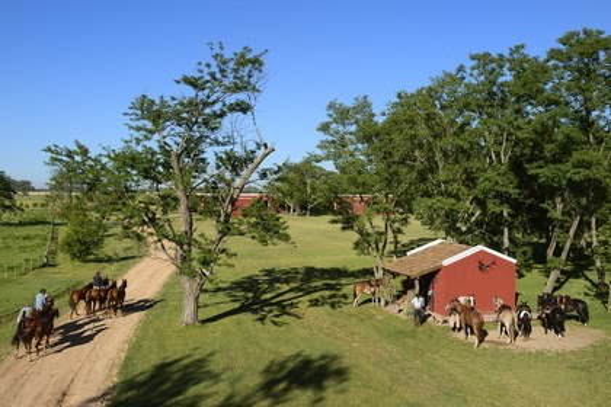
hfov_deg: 58.7
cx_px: 306
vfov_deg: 41.1
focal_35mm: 32
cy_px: 204
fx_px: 543
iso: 200
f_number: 10
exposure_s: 1/320
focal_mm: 32
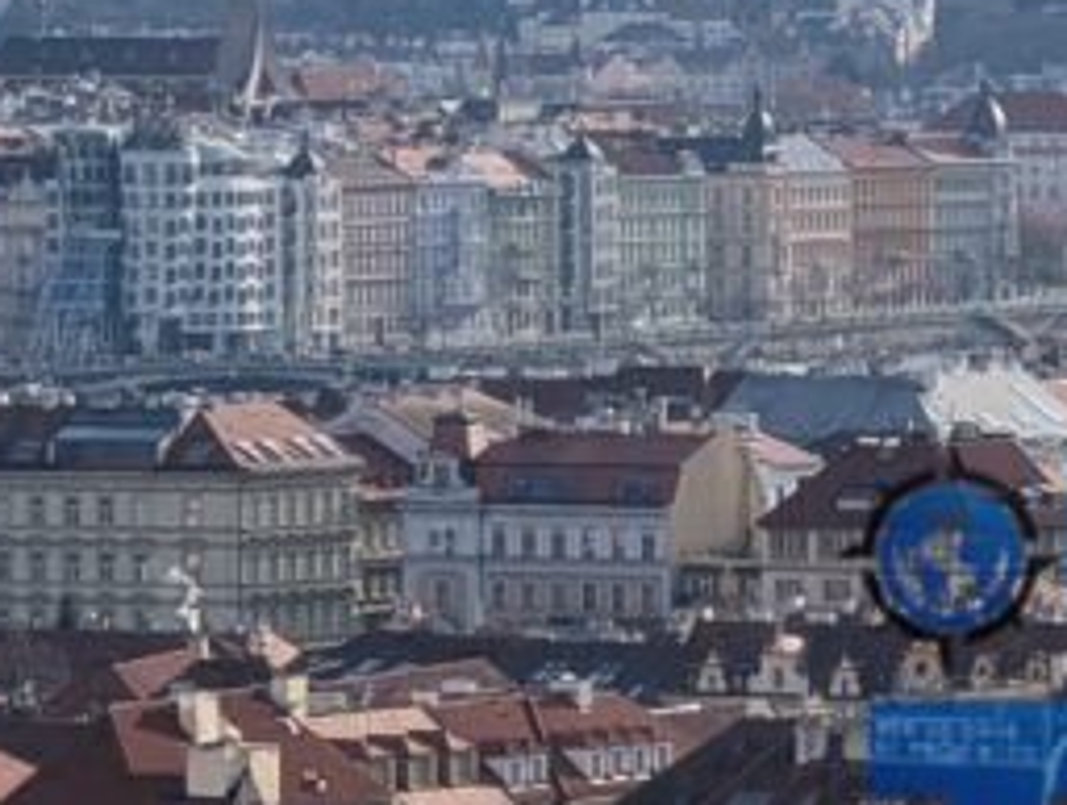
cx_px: 609
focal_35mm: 440
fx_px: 13588
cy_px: -48
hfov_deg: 4.5
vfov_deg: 3.4
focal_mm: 17.91
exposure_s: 1/1244
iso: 62
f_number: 2.8
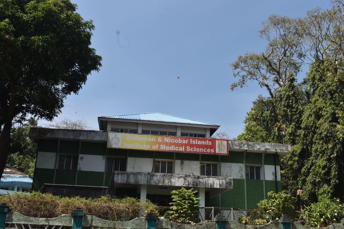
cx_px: 172
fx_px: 344
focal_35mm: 36
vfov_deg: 36.9
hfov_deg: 53.1
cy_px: 114
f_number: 9
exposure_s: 1/320
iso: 200
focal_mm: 24
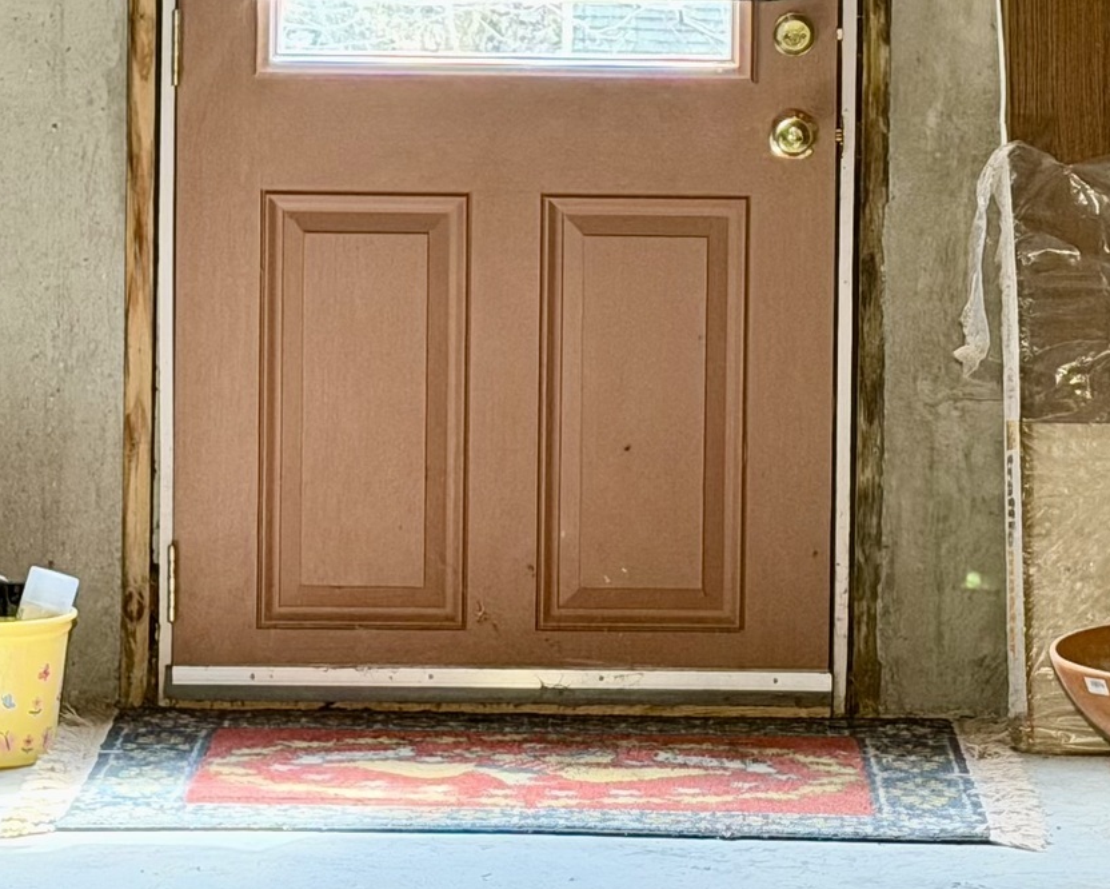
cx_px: 795
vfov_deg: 8.9
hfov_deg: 11.1
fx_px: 5685
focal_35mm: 173
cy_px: 148
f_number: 1.78
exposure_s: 1/49
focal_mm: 6.76
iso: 250
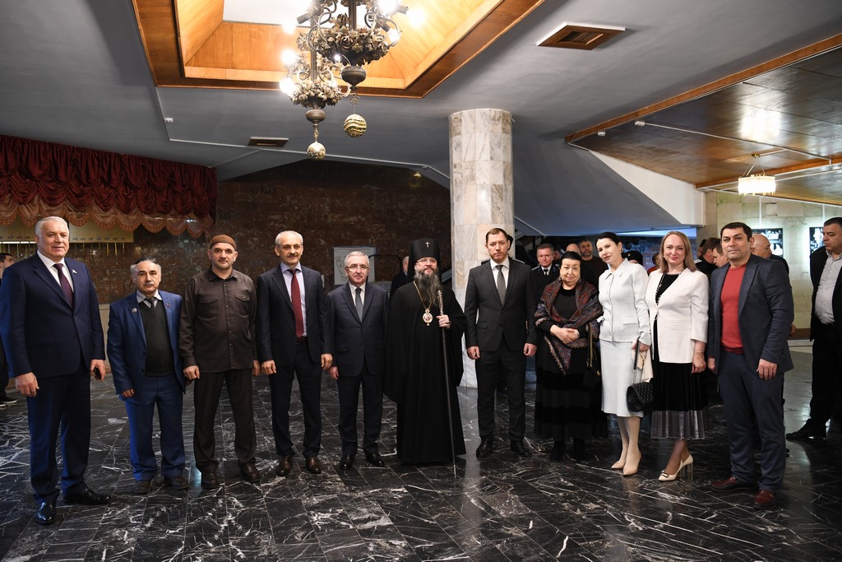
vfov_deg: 43.6
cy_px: 281
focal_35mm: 30
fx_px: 702
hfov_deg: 61.9
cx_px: 421
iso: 2000
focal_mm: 30
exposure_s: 1/100
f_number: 4
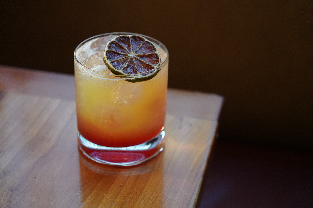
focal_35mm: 72
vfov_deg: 18.9
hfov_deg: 28.1
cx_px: 156
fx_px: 626
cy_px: 104
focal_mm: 72
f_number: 4
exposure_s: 1/160
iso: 4000
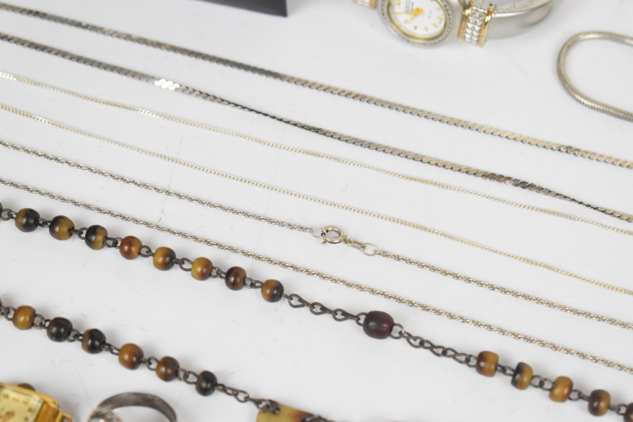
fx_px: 1451
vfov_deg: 16.6
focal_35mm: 82
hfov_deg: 24.6
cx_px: 316
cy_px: 211
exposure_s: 1/125
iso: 1800
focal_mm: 55
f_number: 5.6
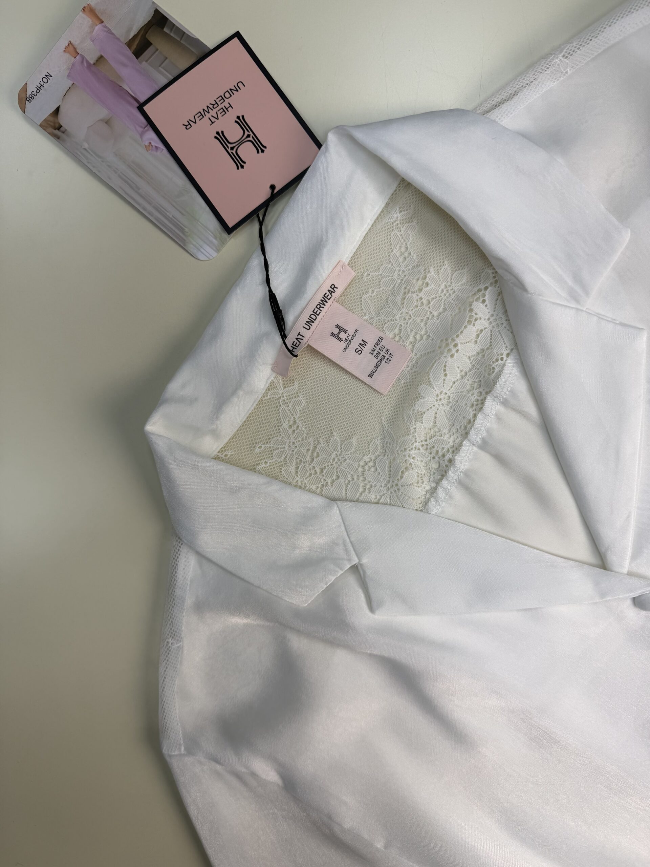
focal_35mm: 24
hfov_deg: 56.8
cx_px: 325
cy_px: 434
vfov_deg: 71.6
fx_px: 601
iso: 80
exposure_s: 1/765
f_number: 1.78
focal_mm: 6.76
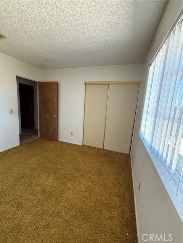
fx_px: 99
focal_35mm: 14
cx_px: 92
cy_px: 122
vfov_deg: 102.1
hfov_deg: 85.7
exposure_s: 1/83
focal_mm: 2.22
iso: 320
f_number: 2.2
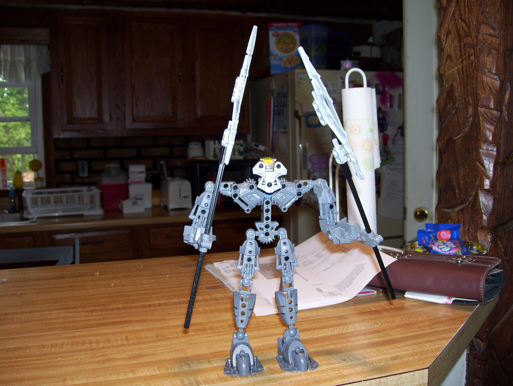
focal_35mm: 36
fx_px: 534
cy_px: 193
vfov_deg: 39.7
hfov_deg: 51.3
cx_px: 256
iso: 80
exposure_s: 1/60
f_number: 2.7
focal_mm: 6
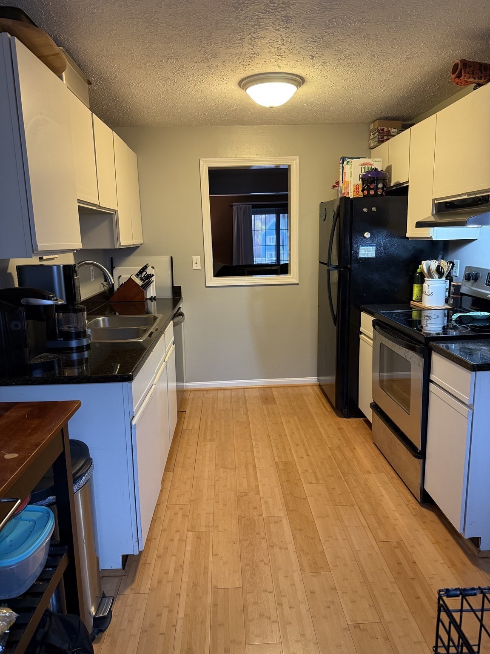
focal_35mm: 24
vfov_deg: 71.6
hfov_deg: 56.8
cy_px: 327
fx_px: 453
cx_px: 245
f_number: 1.78
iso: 250
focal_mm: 6.76
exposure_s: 1/60
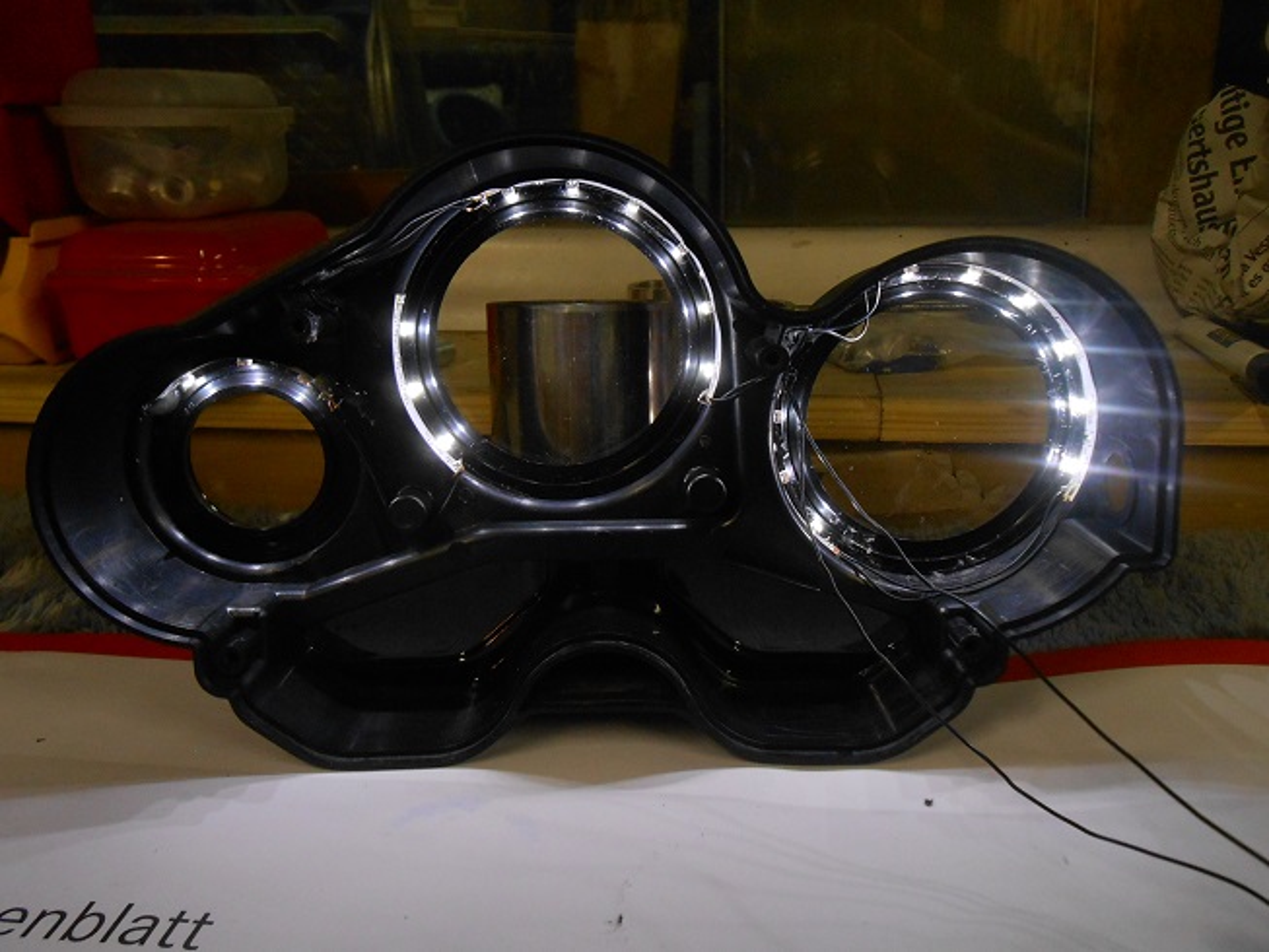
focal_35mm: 30
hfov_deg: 60.0
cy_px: 476
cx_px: 634
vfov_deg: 46.8
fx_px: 1100
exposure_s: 1/30
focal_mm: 5.3
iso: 320
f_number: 3.8
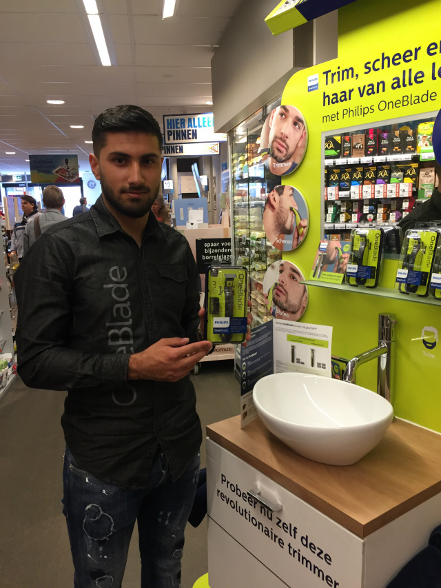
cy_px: 294
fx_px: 492
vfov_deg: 61.7
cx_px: 220
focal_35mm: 29
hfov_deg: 48.2
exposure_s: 1/33
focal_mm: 4.15
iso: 64
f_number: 2.2
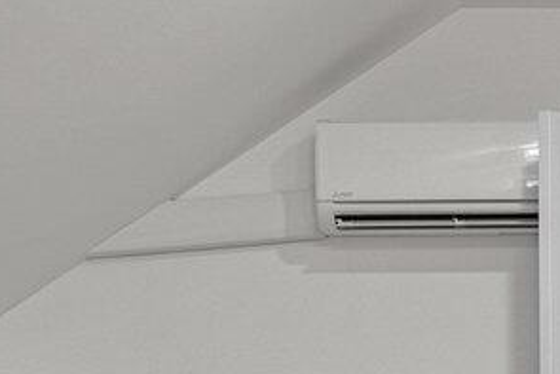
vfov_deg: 12.2
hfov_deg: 17.8
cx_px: 617
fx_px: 1727
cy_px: 379
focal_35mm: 111
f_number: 4
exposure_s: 1/6
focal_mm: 16
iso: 400
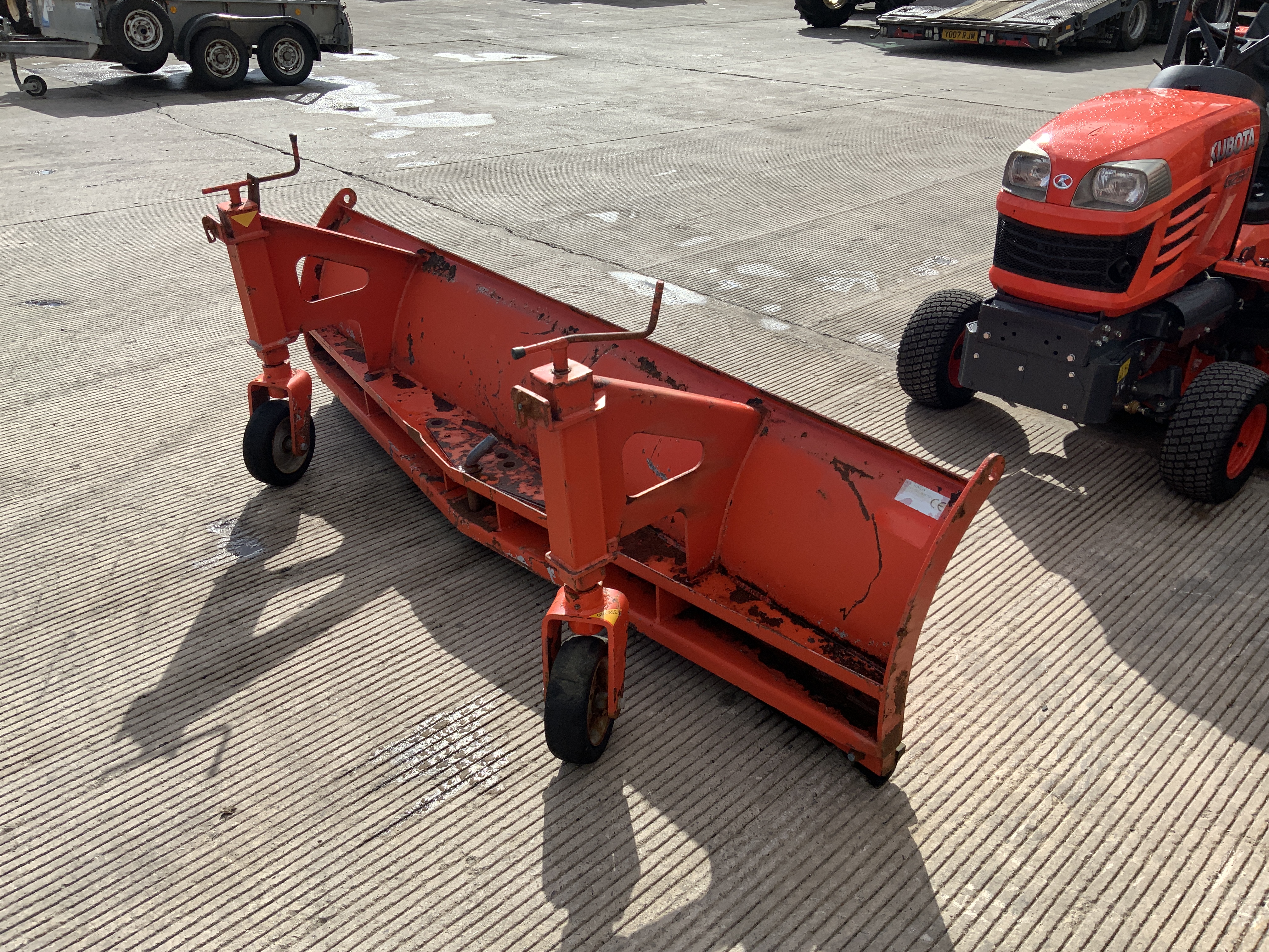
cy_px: 476
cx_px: 634
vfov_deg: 48.2
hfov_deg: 61.7
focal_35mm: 29
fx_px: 1063
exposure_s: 1/2227
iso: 20
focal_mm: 3
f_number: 1.8
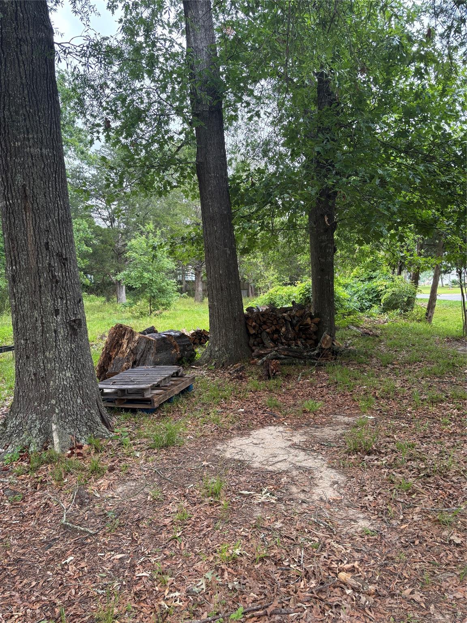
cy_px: 312
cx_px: 234
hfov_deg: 53.1
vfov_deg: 67.3
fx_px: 468
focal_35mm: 26
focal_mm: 5.96
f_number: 1.6
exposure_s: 1/166
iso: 64
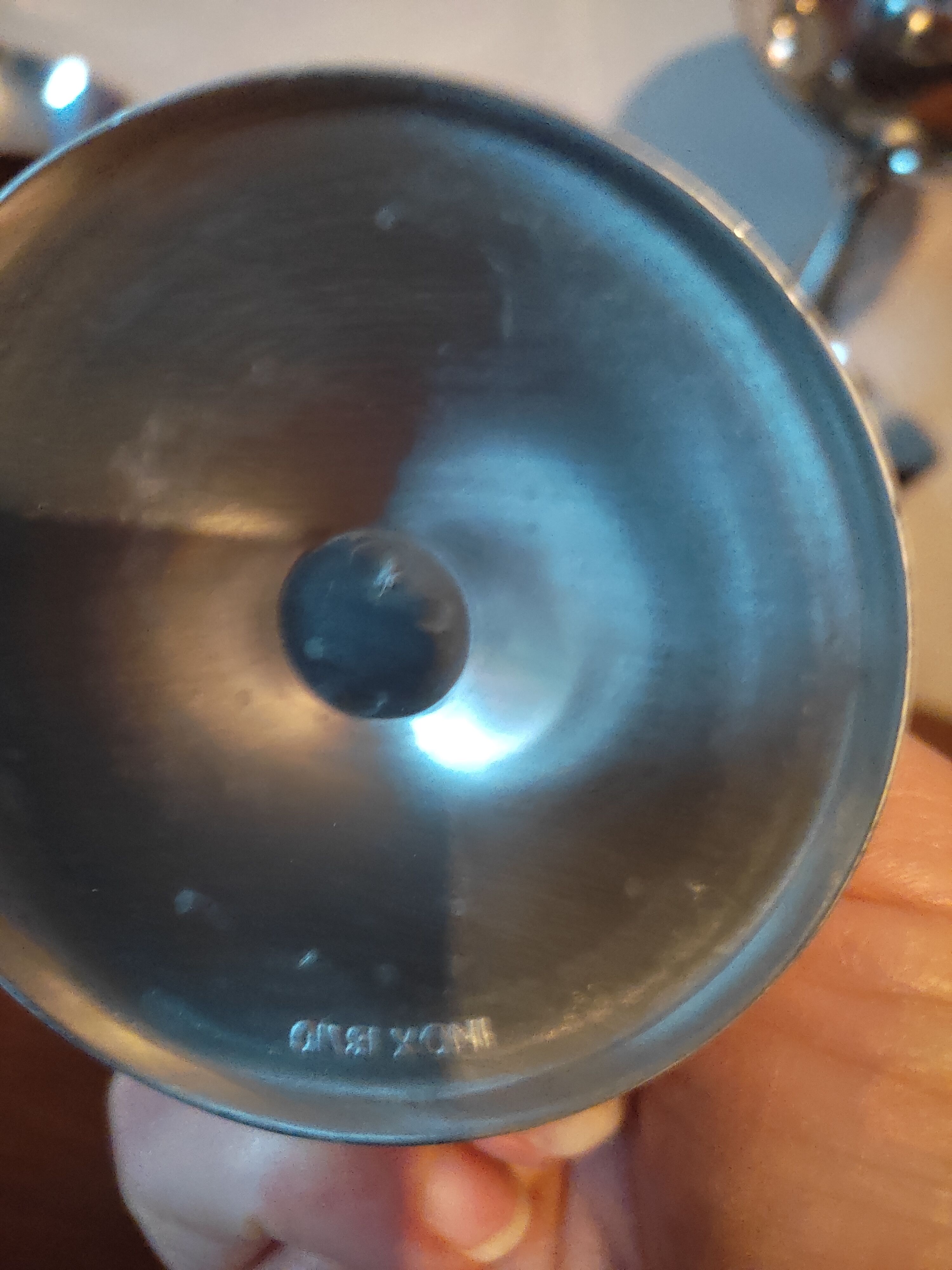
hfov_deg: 53.1
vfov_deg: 67.3
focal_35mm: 26
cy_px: 635
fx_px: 953
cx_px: 476
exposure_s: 1/17
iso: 3716
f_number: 1.79
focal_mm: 4.74
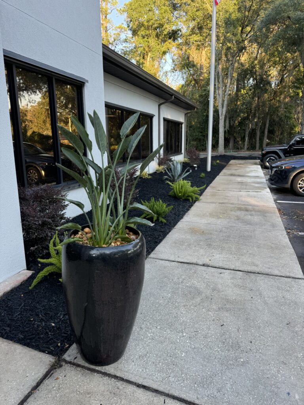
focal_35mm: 24
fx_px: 281
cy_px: 202
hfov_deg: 56.8
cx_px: 152
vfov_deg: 71.6
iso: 50
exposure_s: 1/137
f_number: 1.78
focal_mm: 6.76
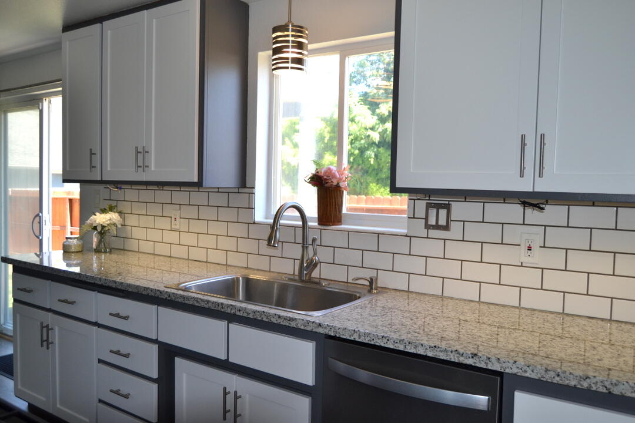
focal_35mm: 30
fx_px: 529
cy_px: 212
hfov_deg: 61.9
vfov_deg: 43.6
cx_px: 318
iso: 280
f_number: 4
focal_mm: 20
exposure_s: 1/125
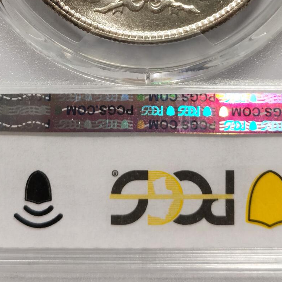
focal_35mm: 109
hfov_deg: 16.0
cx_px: 146
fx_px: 1005
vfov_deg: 15.6
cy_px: -14
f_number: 16
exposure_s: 1/100
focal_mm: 5.56
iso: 80
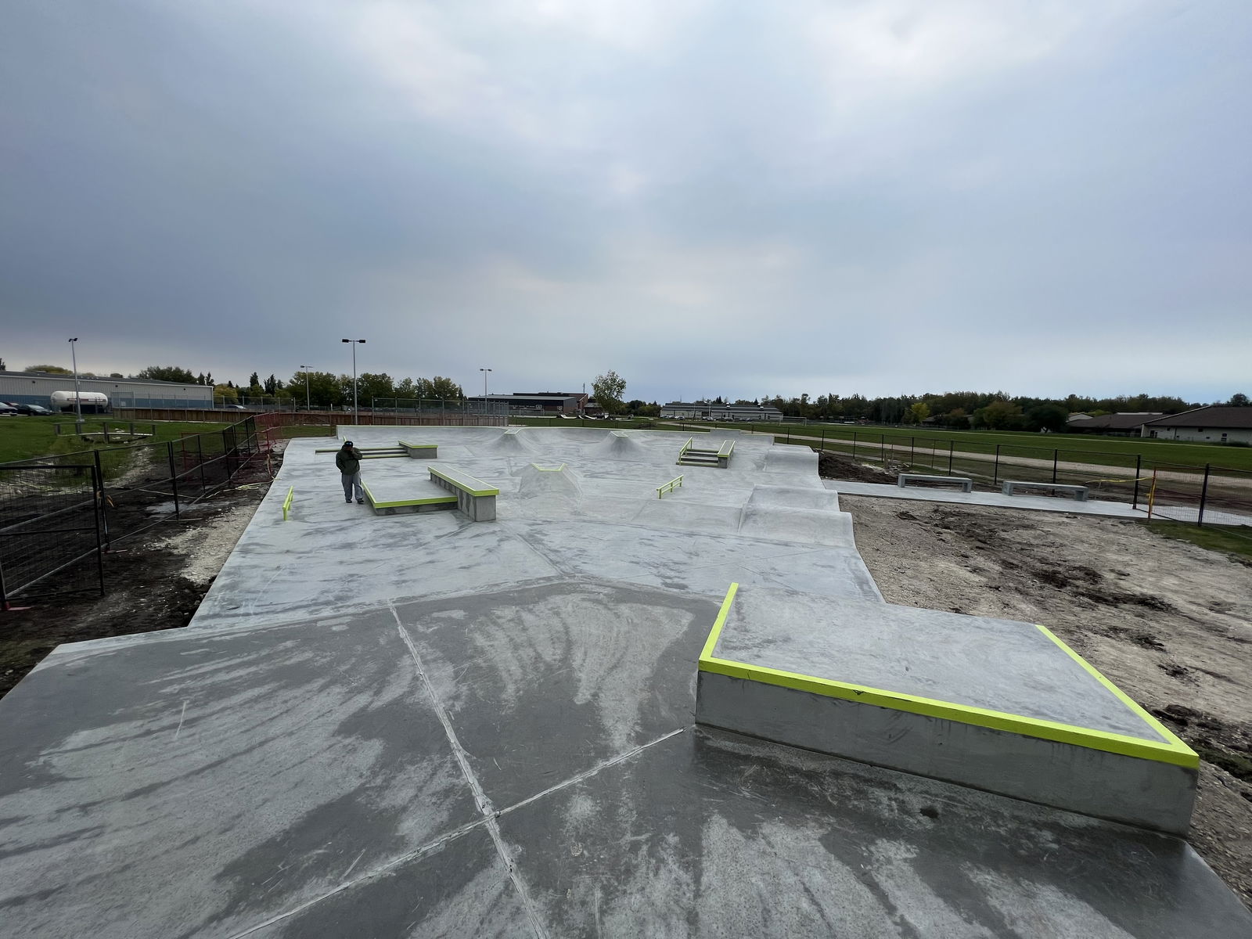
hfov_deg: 106.2
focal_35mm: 13
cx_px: 626
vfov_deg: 89.9
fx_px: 470
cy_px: 470
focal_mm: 1.57
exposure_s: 1/960
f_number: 1.8
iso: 32
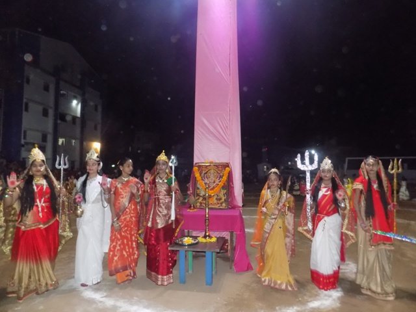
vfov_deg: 58.9
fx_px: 276
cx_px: 208
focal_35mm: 23
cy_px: 156
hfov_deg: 73.9
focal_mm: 4
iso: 720
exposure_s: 1/30
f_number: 3.1
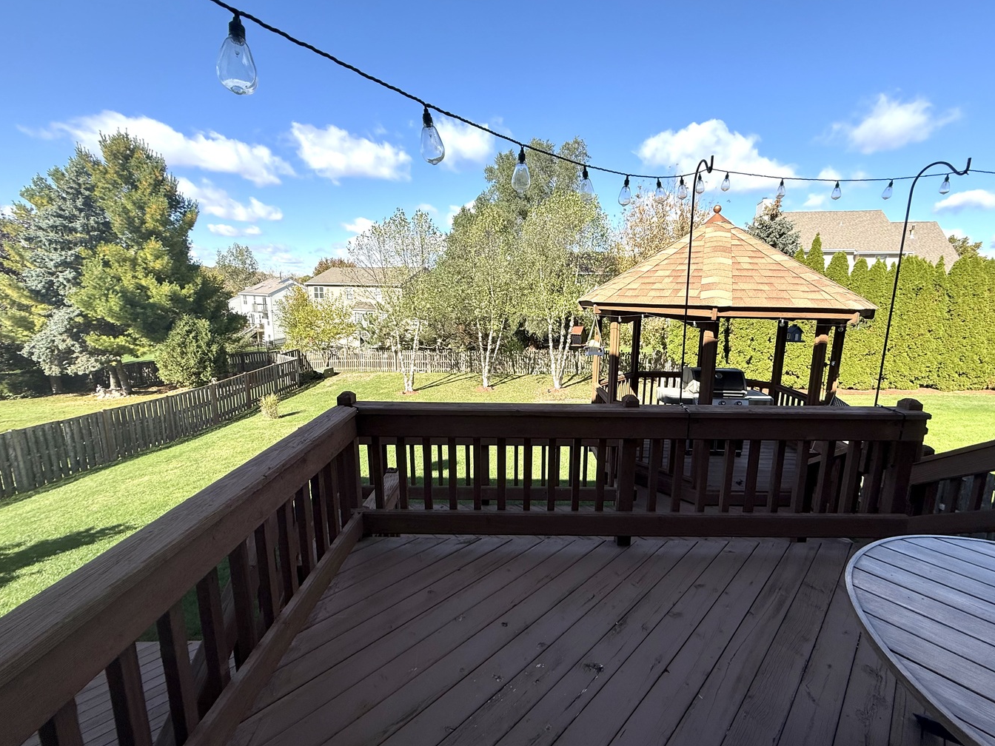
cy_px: 366
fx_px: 431
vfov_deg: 81.7
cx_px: 523
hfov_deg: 98.1
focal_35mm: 15
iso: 50
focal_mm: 2.22
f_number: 2.2
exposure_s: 1/1050
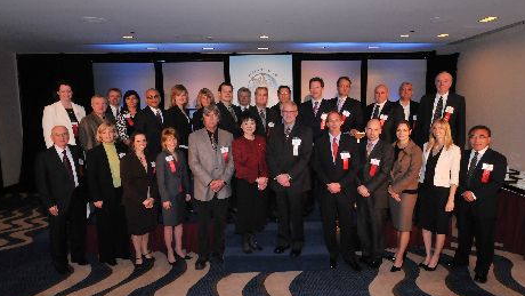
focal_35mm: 23
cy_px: 143
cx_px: 267
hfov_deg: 78.7
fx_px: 320
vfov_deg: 49.5
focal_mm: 14
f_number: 7.1
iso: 800
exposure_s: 1/125
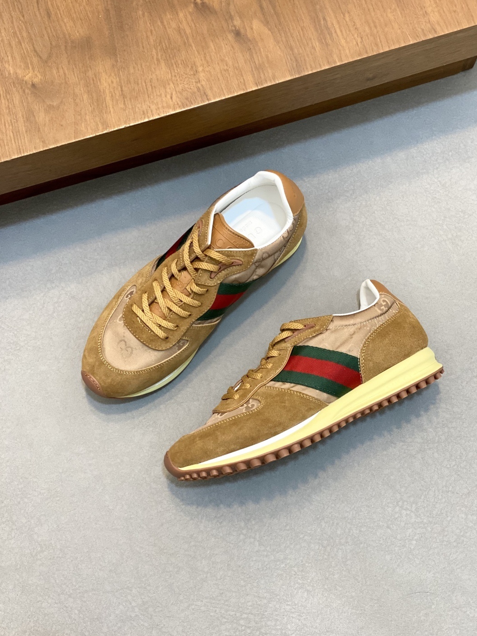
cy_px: 320
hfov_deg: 27.5
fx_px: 974
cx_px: 240
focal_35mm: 53
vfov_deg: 36.2
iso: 160
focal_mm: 6
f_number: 2
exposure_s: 1/100
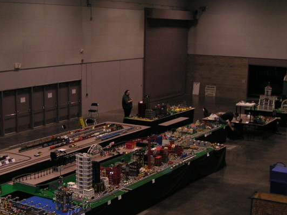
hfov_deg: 33.6
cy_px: 155
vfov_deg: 25.4
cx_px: 108
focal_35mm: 57
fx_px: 473
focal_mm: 6
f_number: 2.8
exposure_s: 1/45
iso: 160
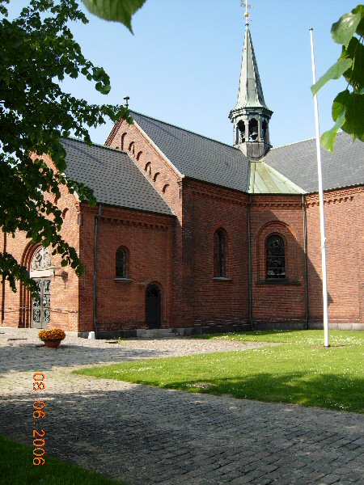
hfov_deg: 39.7
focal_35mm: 36
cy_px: 242
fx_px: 505
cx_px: 182
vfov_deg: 51.4
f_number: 4.3
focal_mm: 7.5
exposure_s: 1/242
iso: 50
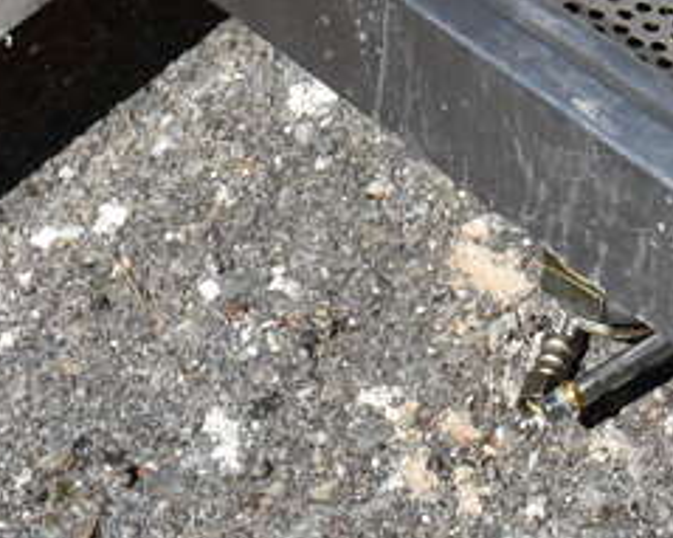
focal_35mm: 129
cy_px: -520
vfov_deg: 10.9
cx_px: 814
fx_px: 2568
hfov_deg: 14.4
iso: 100
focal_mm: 24
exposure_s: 1/400
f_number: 10
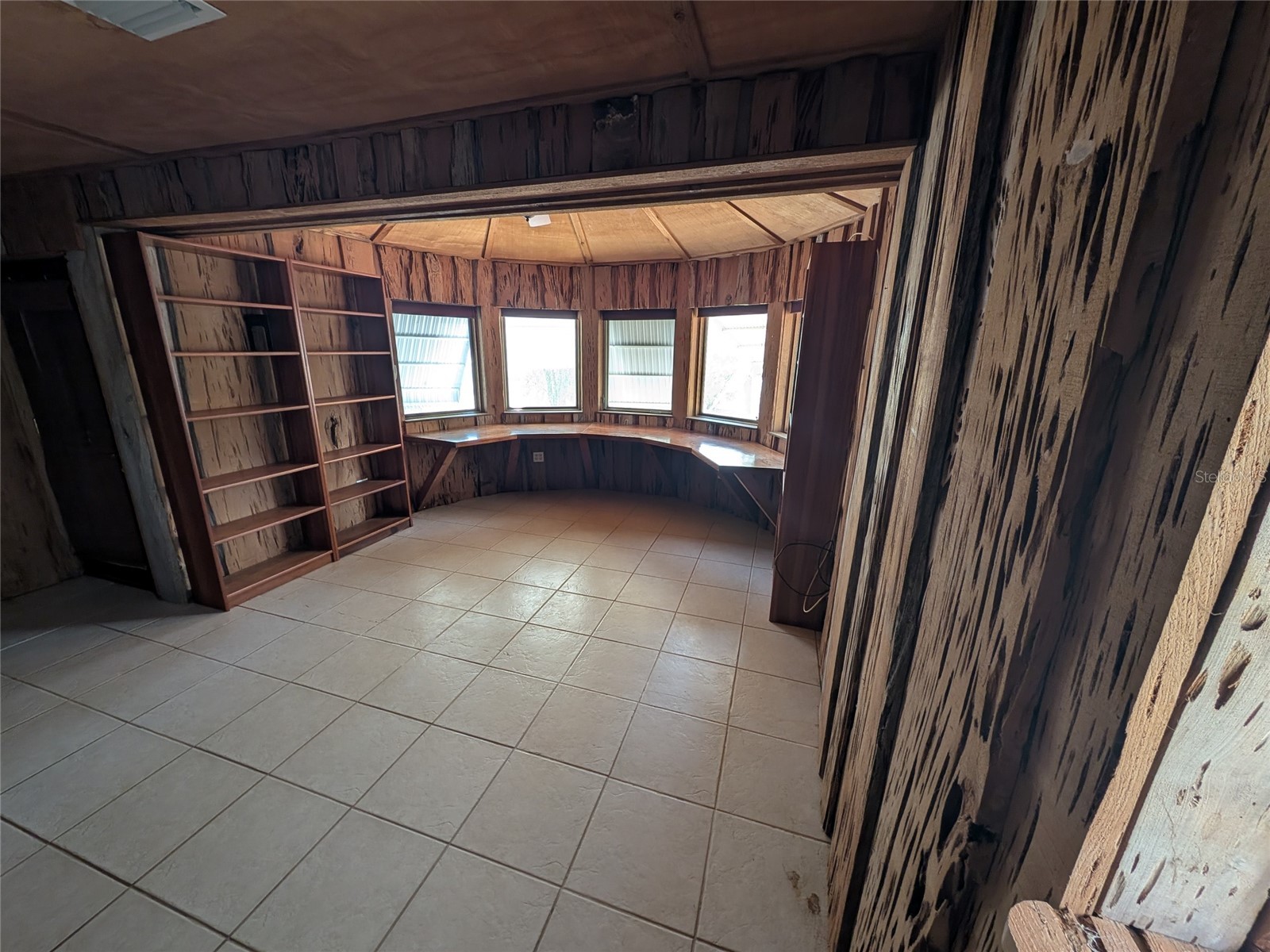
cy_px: 476
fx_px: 440
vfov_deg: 94.5
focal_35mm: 12
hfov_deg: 110.5
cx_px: 635
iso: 85
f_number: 1.95
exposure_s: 1/33
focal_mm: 2.23
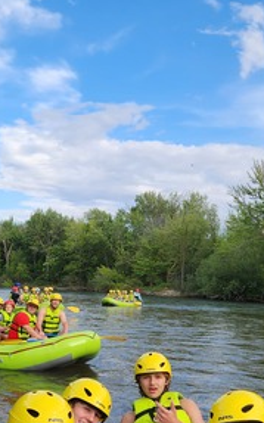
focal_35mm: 51
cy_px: 246
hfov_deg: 25.3
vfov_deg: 39.5
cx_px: 106
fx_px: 588
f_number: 1.8
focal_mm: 5.4
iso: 20
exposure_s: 1/641
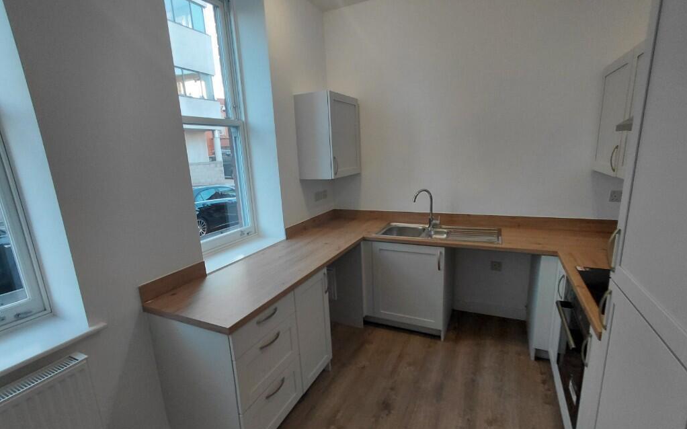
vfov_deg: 67.9
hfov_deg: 94.4
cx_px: 344
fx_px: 318
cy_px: 231
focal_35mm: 17
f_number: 2.2
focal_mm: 1.64
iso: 50
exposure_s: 1/60
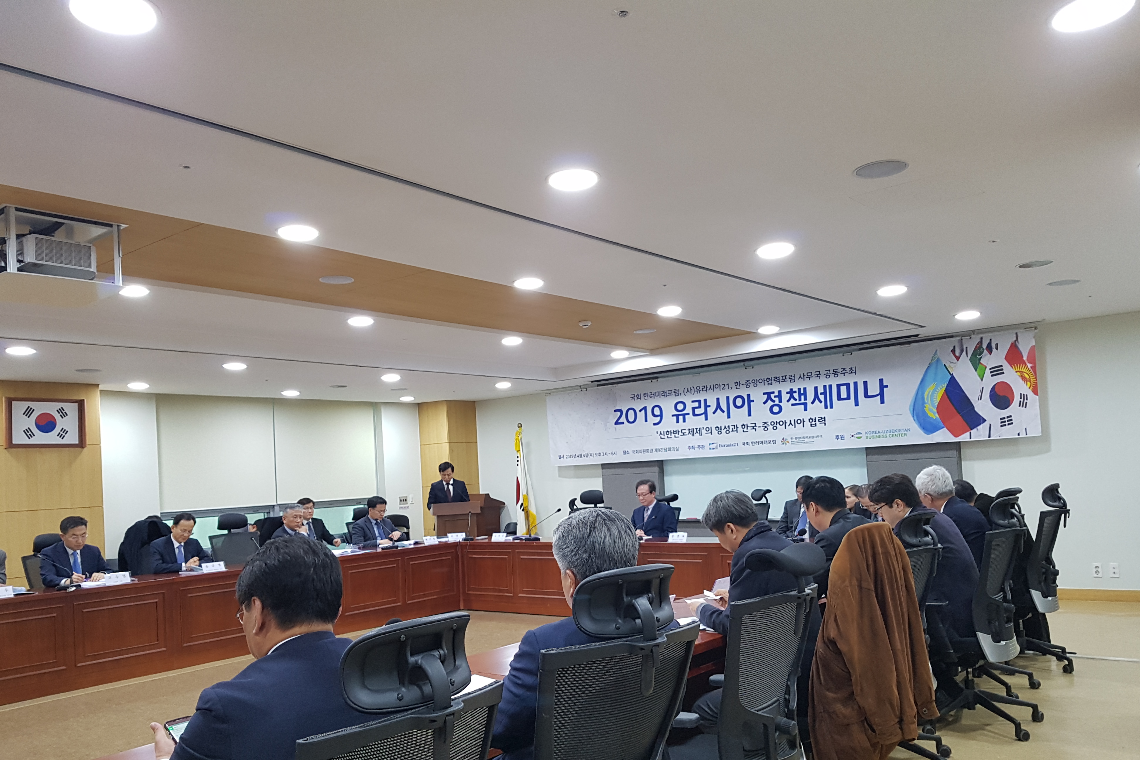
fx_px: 887
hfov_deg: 65.5
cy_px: 440
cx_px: 567
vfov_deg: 46.2
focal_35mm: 28
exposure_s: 1/60
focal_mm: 4.2
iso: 125
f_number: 1.7
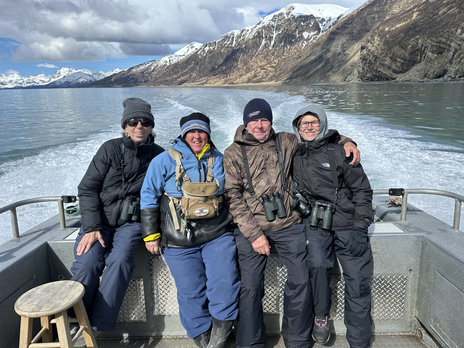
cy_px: 174
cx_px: 232
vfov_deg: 56.8
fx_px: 322
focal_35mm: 24
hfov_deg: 71.6
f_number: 1.8
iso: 80
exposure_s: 1/4762
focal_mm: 6.9
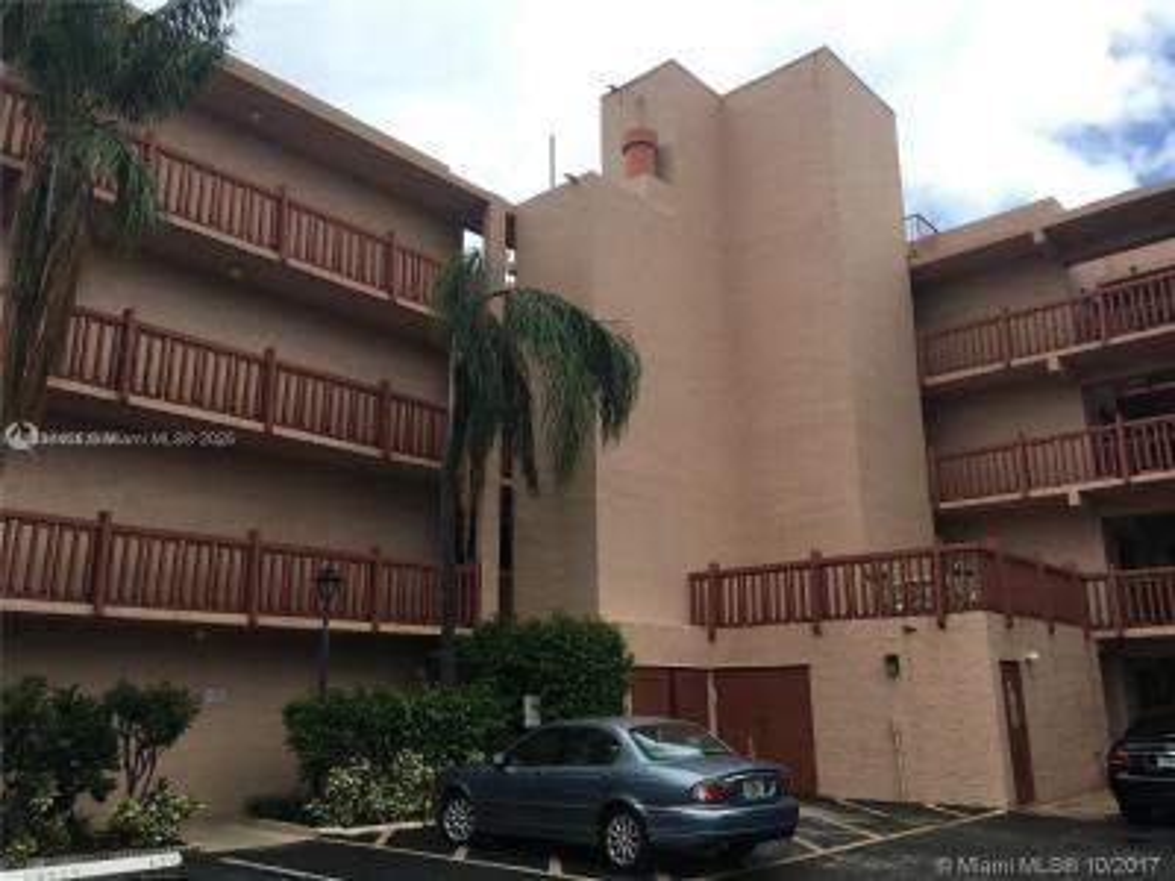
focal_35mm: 29
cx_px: 588
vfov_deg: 48.2
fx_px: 984
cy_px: 440
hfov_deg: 61.7
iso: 25
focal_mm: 4.15
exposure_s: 1/793
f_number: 2.2
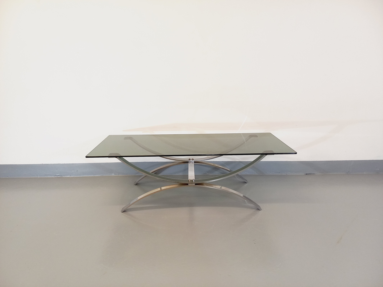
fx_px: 277
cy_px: 144
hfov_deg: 69.4
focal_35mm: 25
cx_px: 192
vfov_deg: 54.9
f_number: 1.8
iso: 125
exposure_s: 1/49
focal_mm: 4.65
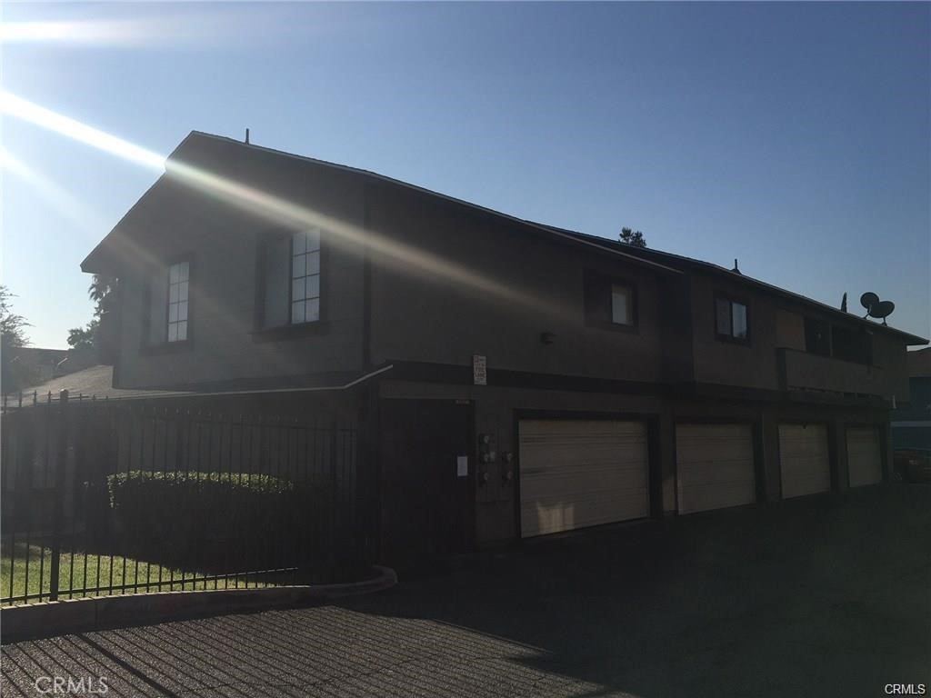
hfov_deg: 61.7
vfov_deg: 48.2
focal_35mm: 29
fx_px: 780
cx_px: 466
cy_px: 349
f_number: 2.2
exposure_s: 1/2747
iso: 25
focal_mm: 4.15
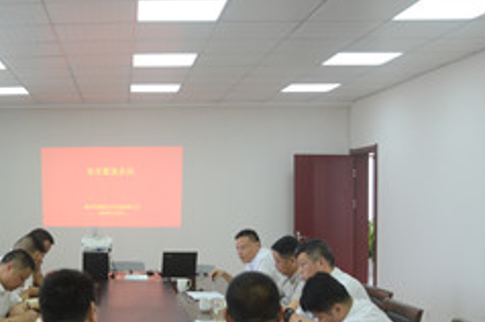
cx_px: 35
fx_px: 686
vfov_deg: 26.3
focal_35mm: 51
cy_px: 208
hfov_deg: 36.2
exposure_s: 1/80
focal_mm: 18
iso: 800
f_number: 5.6
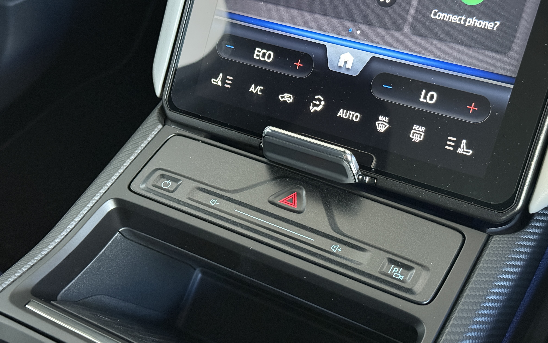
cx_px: 274
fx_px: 762
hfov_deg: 39.6
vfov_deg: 25.3
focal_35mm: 51
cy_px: 188
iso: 640
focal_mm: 6.76
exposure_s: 1/25
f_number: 1.78
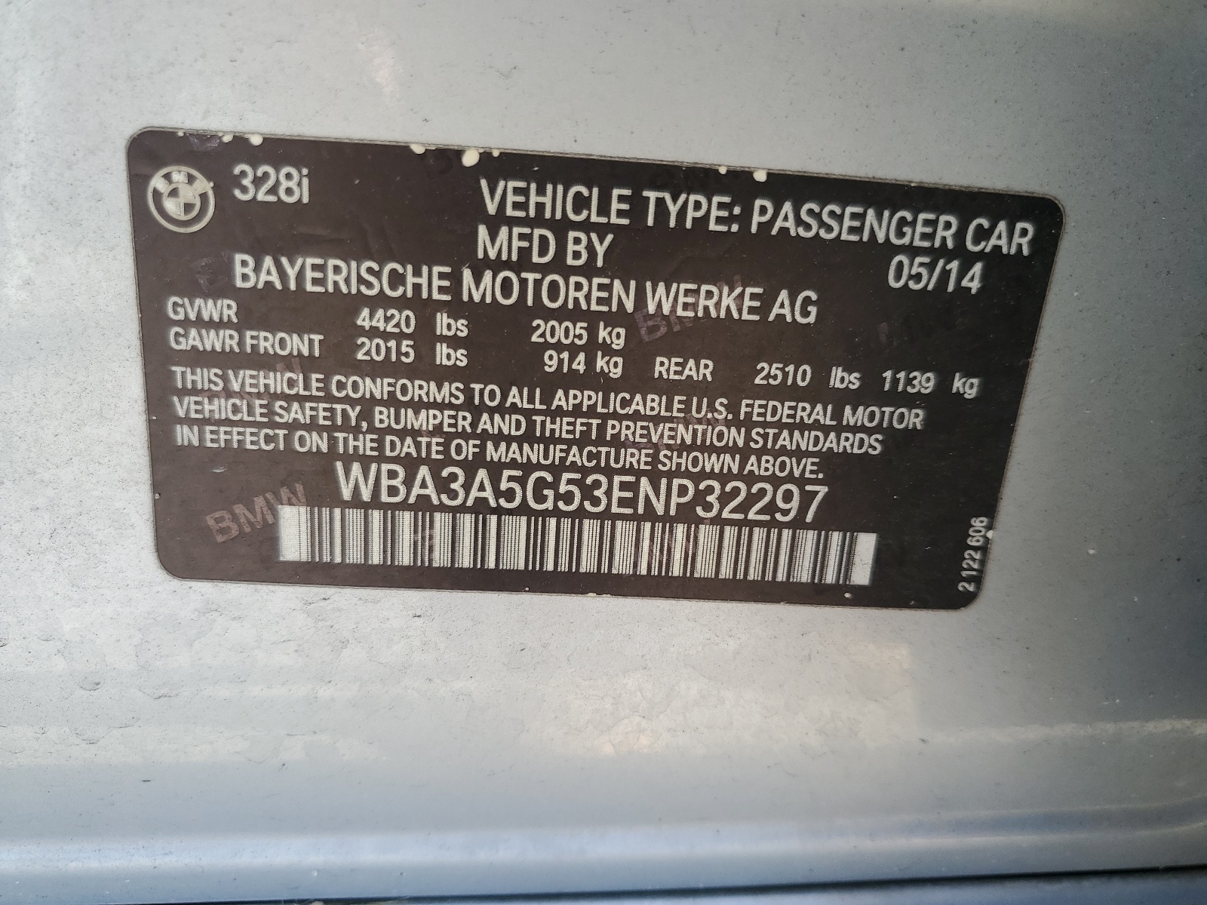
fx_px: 907
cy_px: 452
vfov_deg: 53.1
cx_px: 604
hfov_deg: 67.3
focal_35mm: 26
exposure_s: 1/238
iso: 50
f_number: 1.5
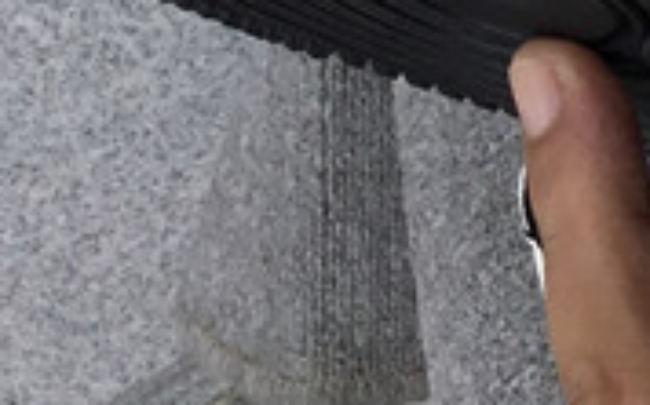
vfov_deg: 7.3
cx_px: 1147
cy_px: -615
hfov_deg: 11.7
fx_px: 2939
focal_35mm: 166
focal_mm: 3.3
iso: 25
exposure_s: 1/657
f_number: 2.4
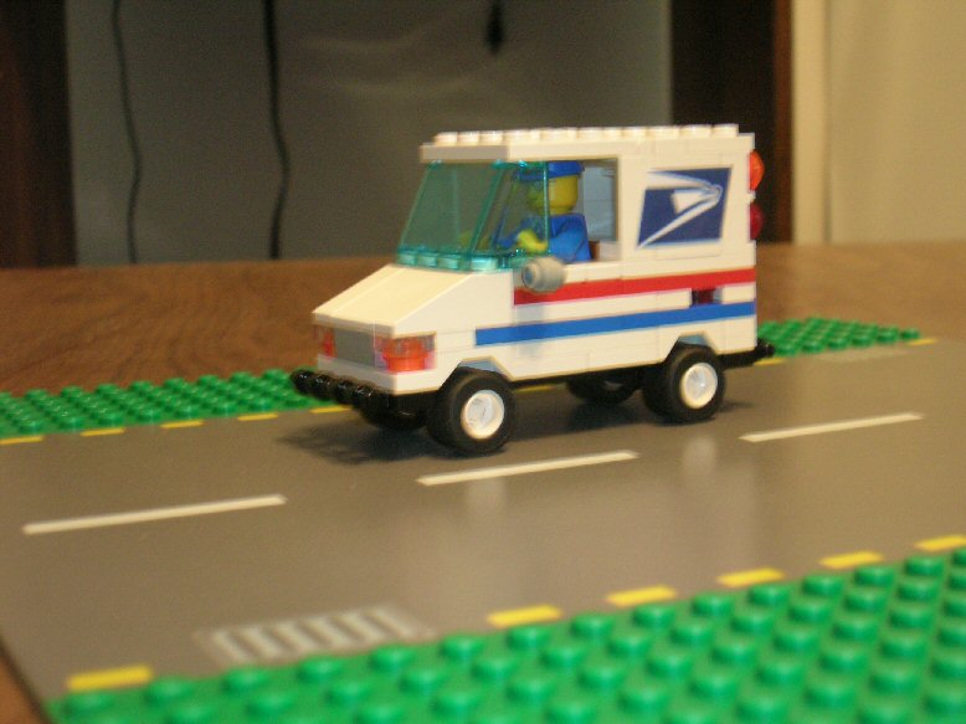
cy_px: 362
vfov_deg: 27.0
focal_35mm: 54
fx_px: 1506
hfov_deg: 35.6
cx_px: 483
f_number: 3.4
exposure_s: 1/4.1
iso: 200
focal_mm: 9
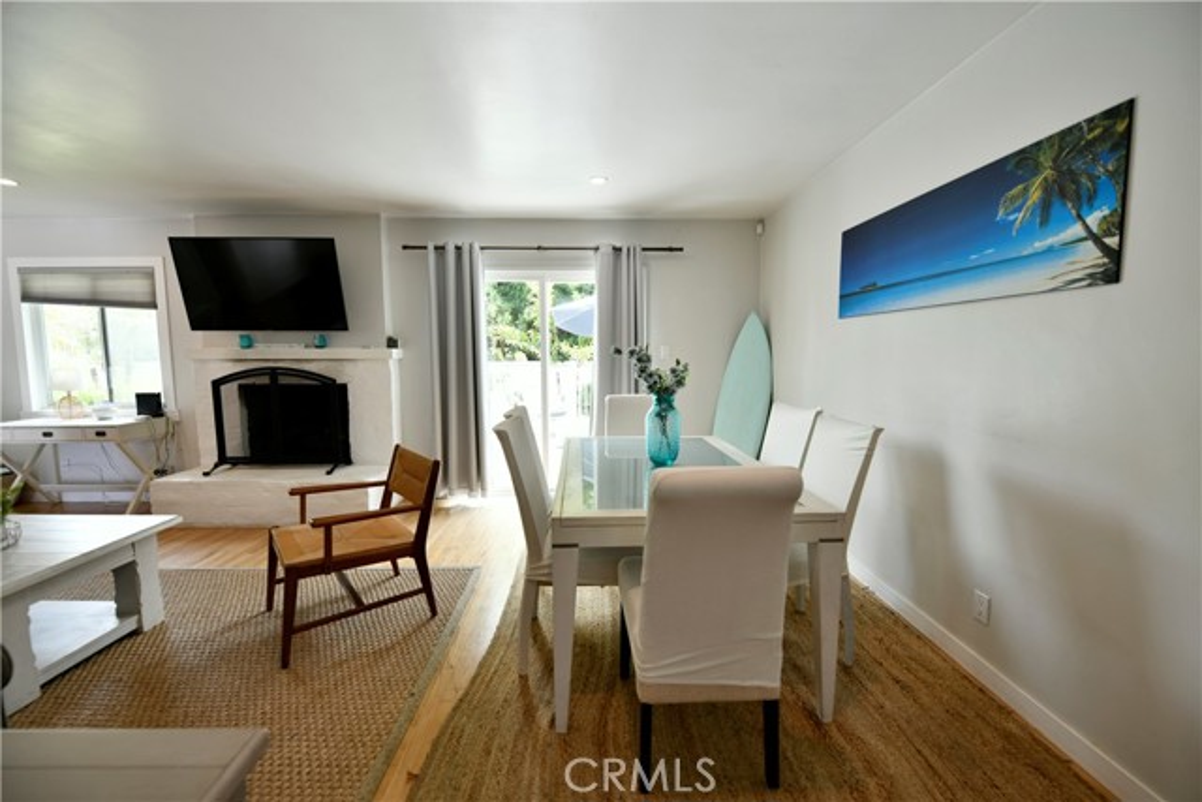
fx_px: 468
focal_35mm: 14
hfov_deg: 104.2
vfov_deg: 81.2
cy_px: 401
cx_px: 601
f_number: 4
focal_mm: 14
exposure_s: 1/40
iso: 100
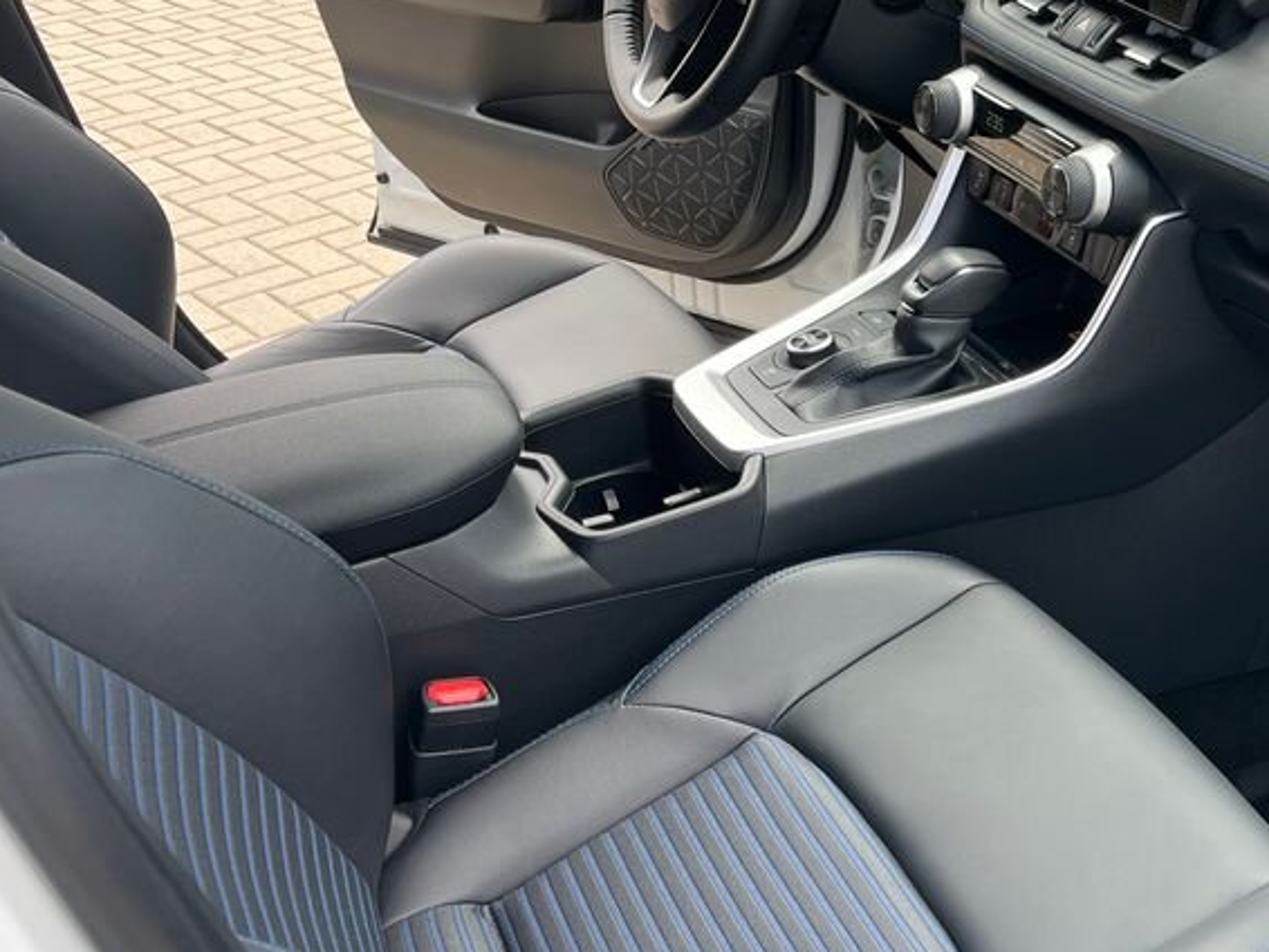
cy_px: 421
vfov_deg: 30.9
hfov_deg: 38.2
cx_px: 1092
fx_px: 1724
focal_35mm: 47
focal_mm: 5.1
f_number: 1.6
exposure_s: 1/249
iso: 50
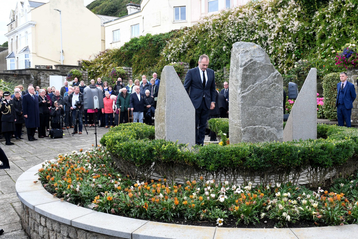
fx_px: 358
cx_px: 179
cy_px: 120
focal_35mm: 36
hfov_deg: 53.1
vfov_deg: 36.9
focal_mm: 24
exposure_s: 1/200
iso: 1000
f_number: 7.1
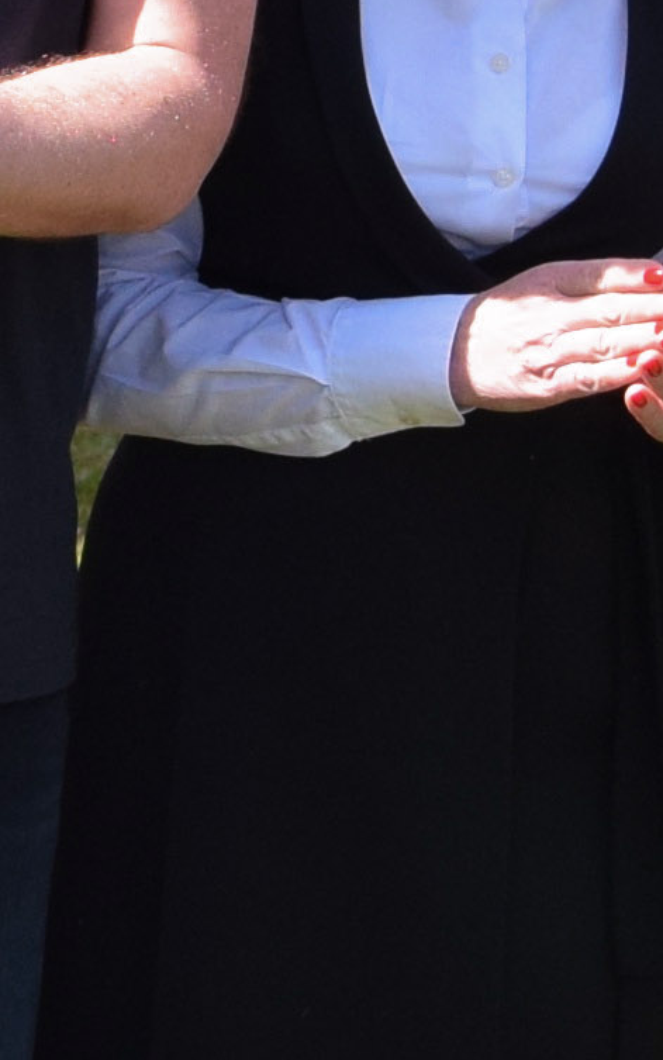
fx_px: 7744
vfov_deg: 7.8
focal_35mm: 268
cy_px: 27
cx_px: 68
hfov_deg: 4.9
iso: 500
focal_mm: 22
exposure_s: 1/1600
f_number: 4
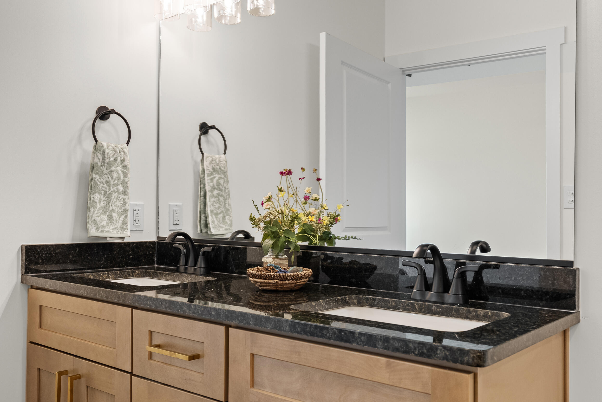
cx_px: 301
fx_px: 586
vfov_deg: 37.9
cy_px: 201
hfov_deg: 54.4
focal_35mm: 35
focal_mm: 35
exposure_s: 1/6
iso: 800
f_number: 8
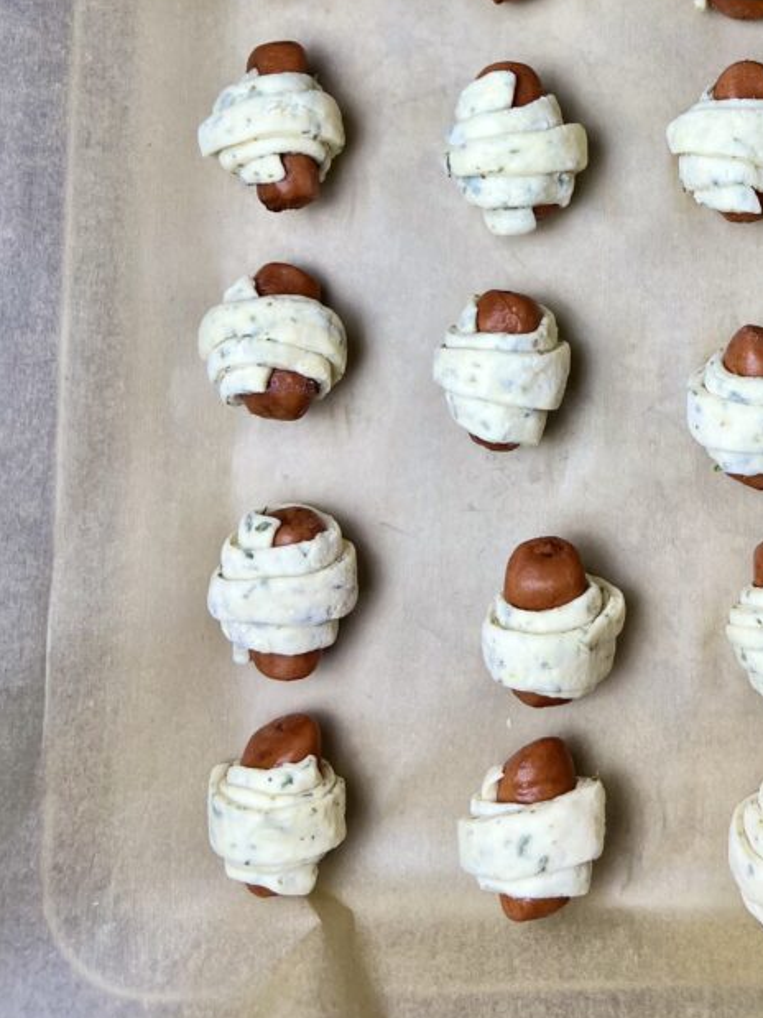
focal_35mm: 43
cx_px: 625
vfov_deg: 41.8
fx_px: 1264
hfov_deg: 32.5
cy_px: 196
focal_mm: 5.7
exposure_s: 1/260
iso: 40
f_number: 1.5
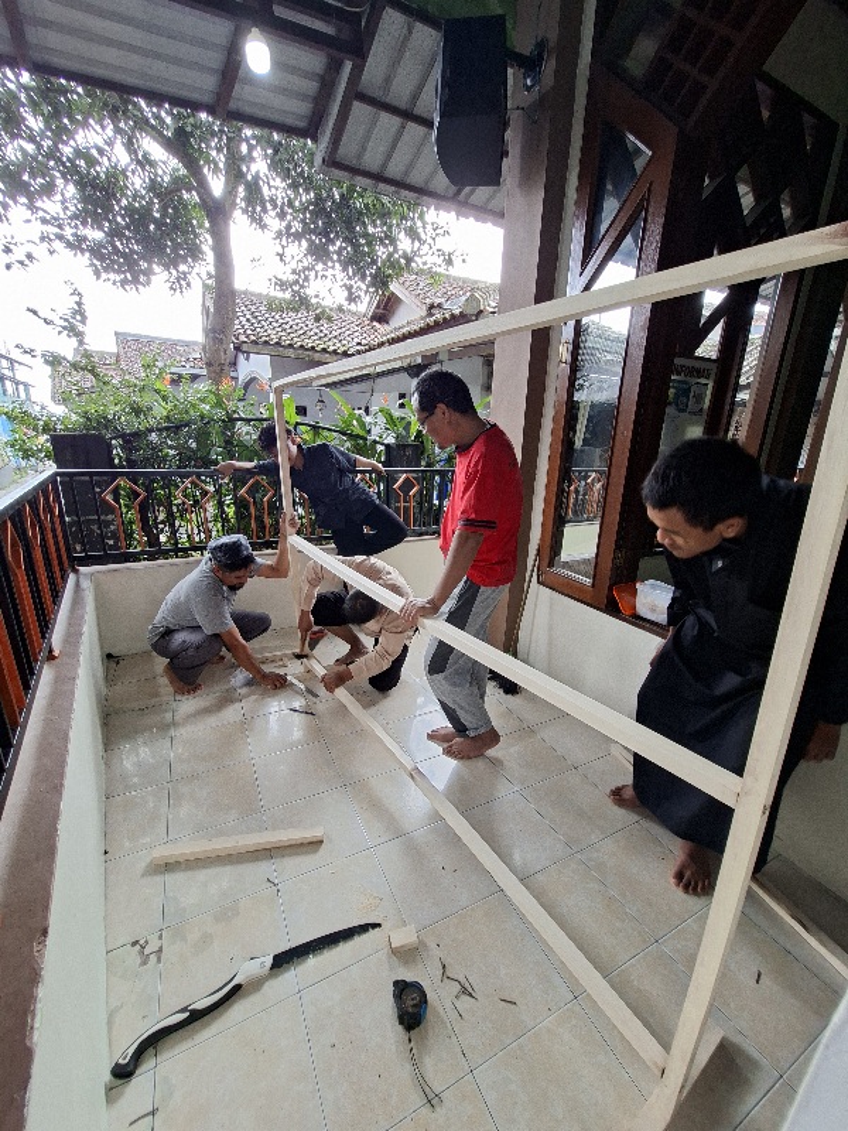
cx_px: 424
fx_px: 425
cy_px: 566
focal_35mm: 13
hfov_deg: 89.9
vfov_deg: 106.2
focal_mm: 1.74
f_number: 2.2
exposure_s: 1/50
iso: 64
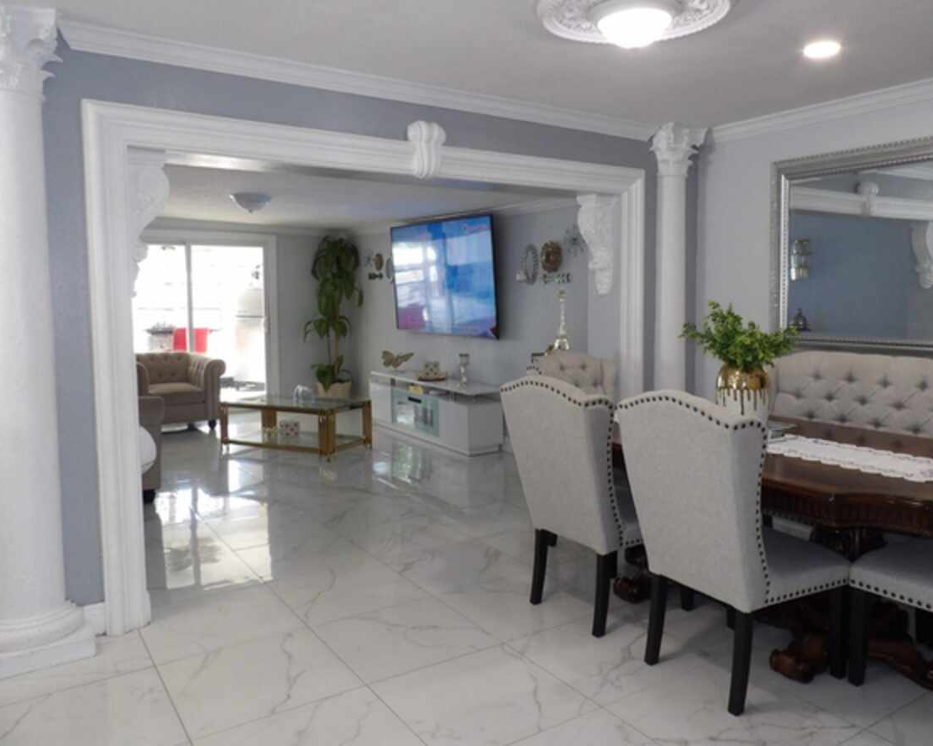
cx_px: 513
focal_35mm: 27
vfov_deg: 53.1
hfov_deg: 63.9
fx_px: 745
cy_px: 349
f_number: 3.2
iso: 200
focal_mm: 4.3
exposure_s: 1/33
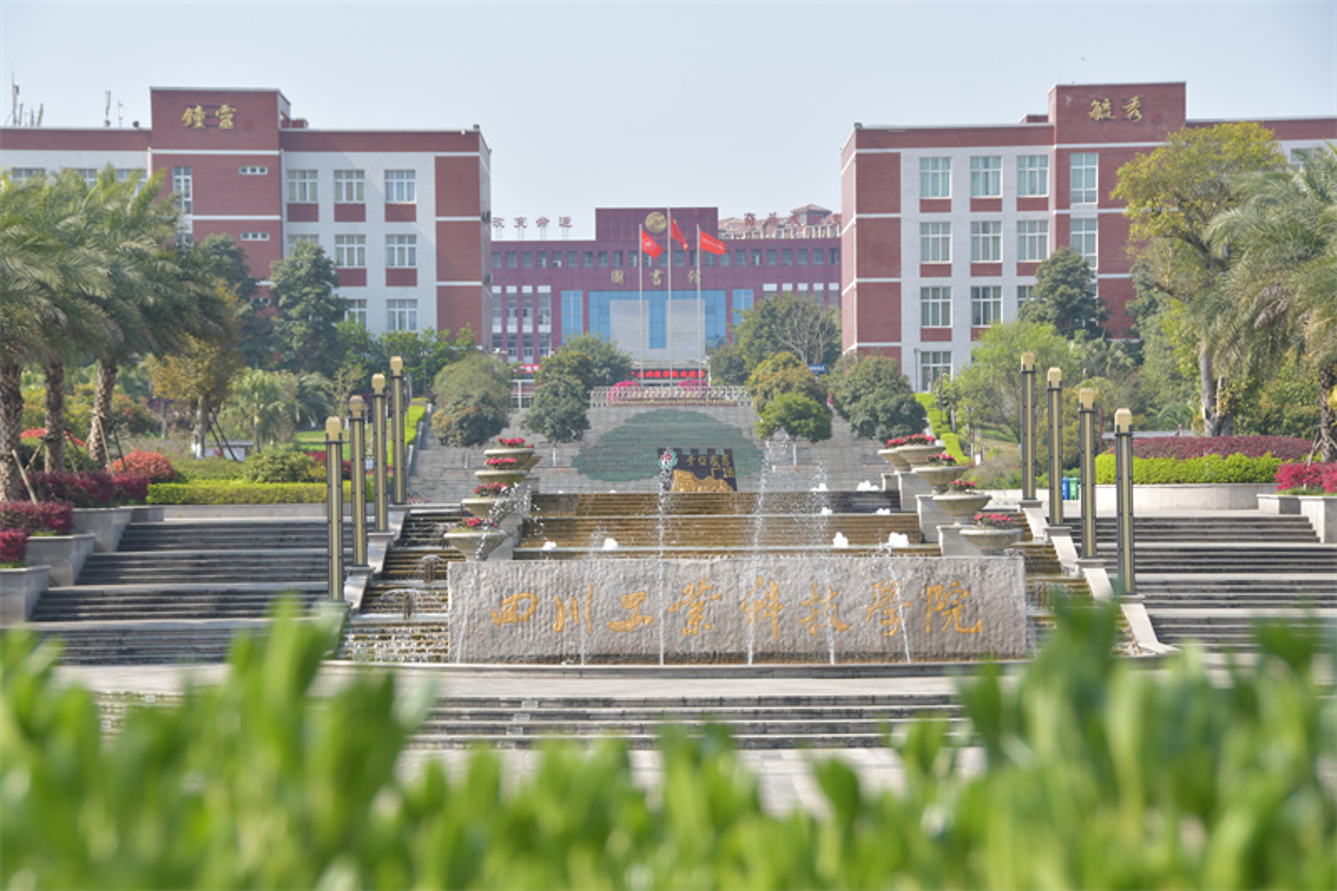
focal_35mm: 105
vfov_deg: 13.0
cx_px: 668
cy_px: 446
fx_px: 3899
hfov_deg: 19.5
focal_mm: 70
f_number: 7.1
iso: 100
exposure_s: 1/200
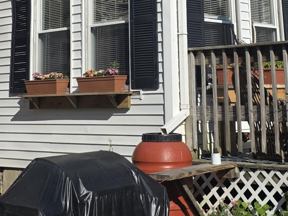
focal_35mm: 80
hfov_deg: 24.4
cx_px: 162
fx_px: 665
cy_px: -42
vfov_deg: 17.6
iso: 64
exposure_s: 1/7944
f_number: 1.7
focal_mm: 6.3
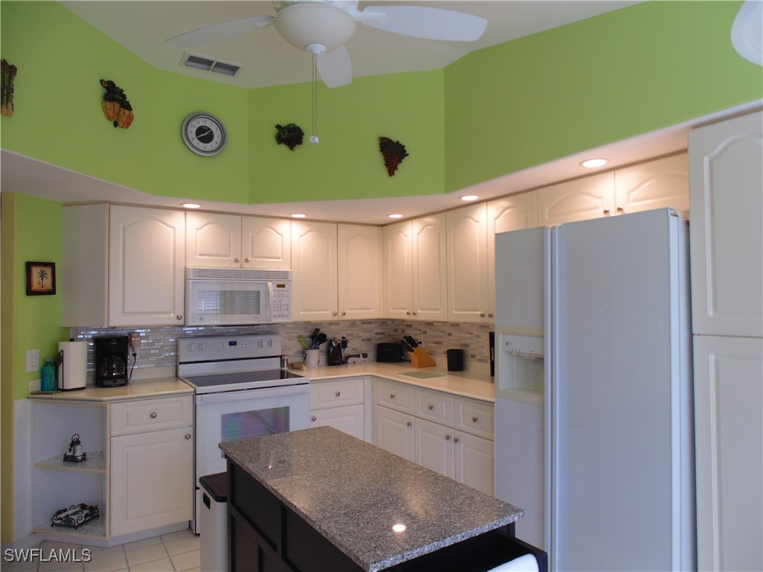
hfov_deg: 76.4
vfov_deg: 61.1
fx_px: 485
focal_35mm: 22
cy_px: 286
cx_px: 382
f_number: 3.1
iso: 80
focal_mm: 4
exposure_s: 1/60
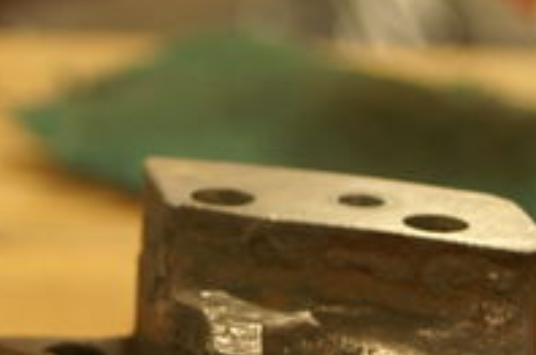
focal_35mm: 243
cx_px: -106
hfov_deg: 8.4
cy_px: 463
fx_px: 3609
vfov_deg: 5.6
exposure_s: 1/3
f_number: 5.6
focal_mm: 50
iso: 100
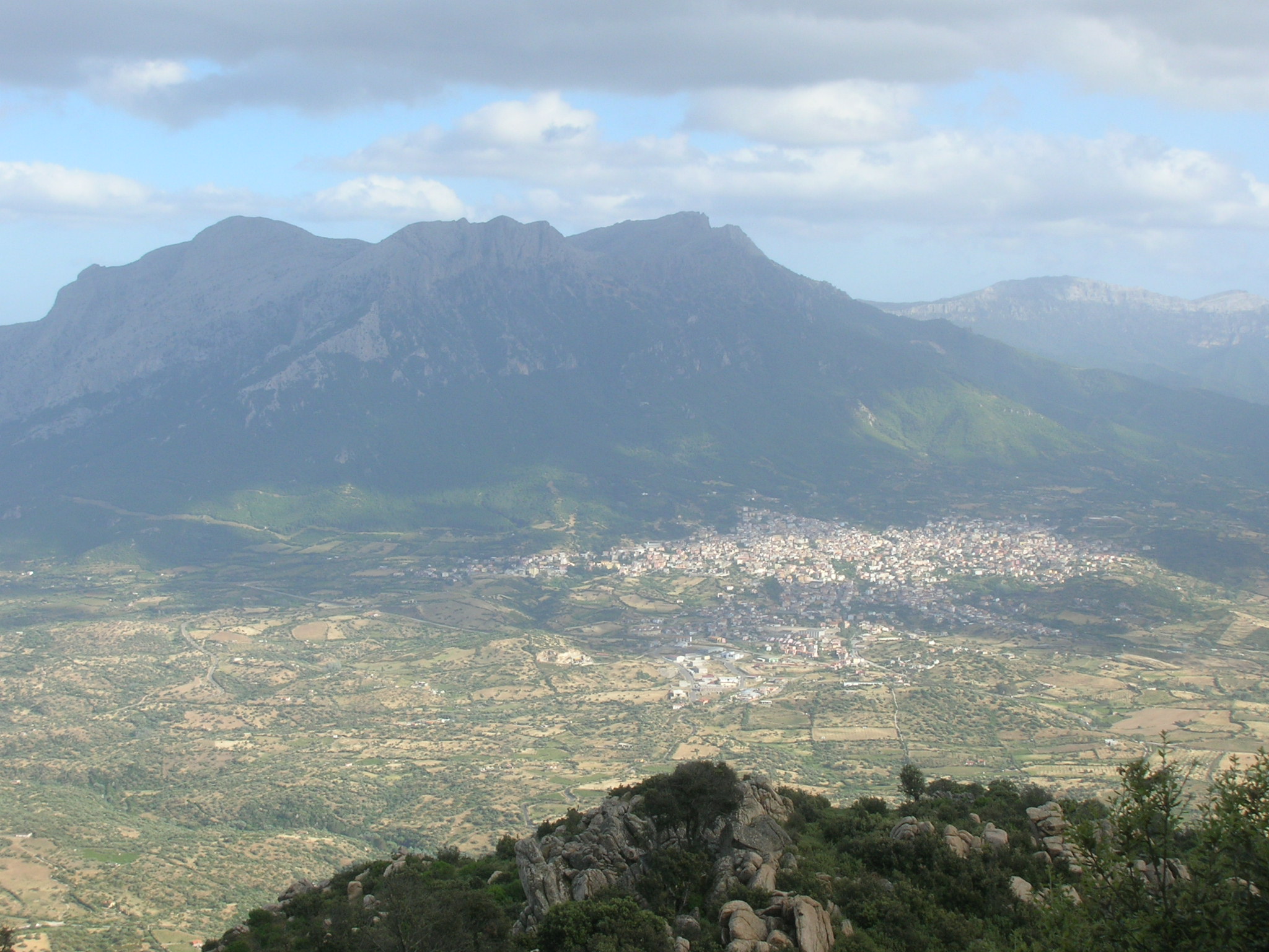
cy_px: 476
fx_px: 2310
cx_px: 634
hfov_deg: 30.7
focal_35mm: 63
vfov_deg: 23.3
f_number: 6.1
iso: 50
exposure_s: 1/135
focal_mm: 10.4
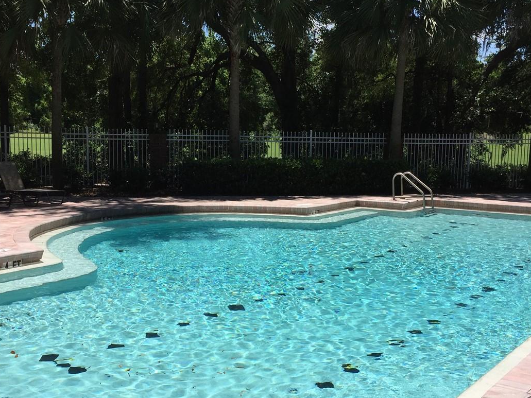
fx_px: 690
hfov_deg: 42.1
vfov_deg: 32.2
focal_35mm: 45
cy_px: 213
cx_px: 248
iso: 32
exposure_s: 1/2198
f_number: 2.2
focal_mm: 4.15
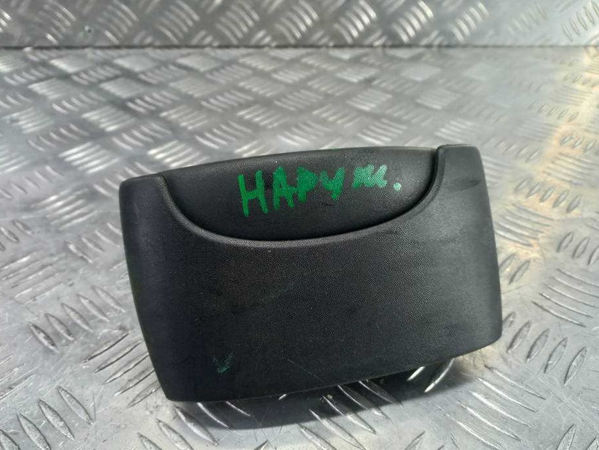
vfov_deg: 49.7
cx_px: 299
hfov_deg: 63.4
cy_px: 241
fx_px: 485
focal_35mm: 28
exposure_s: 1/50
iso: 100
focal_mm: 4.6
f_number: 1.8
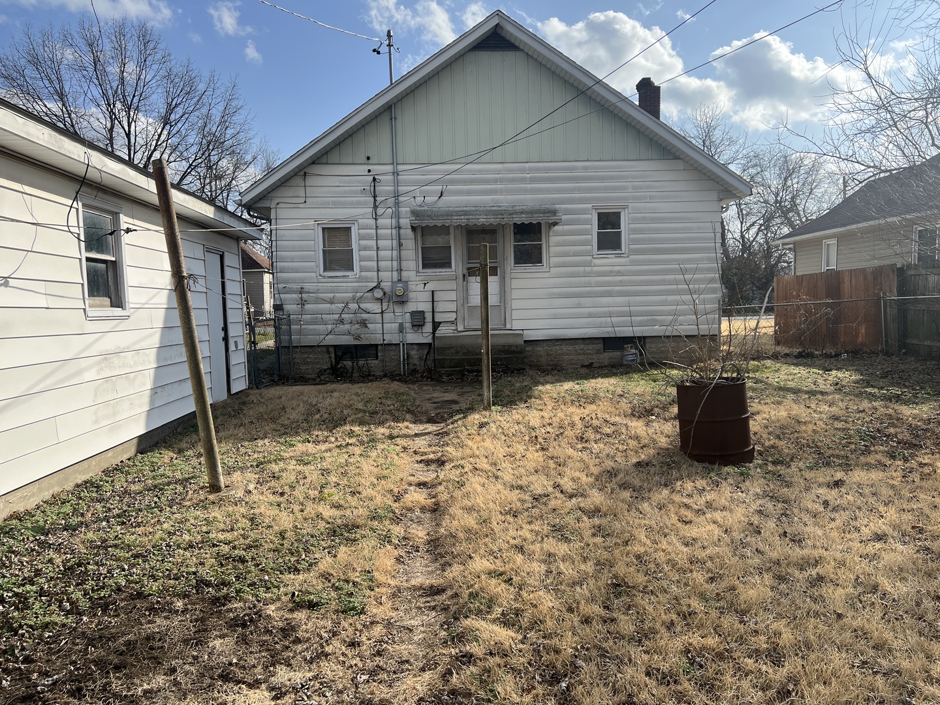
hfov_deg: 67.3
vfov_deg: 53.1
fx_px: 706
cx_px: 470
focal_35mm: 26
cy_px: 352
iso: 50
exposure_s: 1/3704
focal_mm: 5.7
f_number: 1.5
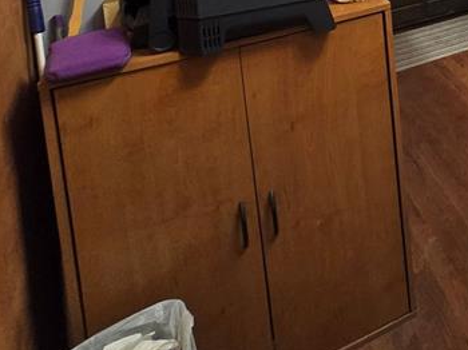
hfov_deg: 36.6
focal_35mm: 38
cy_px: -157
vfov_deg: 27.7
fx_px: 513
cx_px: 572
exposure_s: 1/60
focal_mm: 2.2
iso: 320
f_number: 2.2
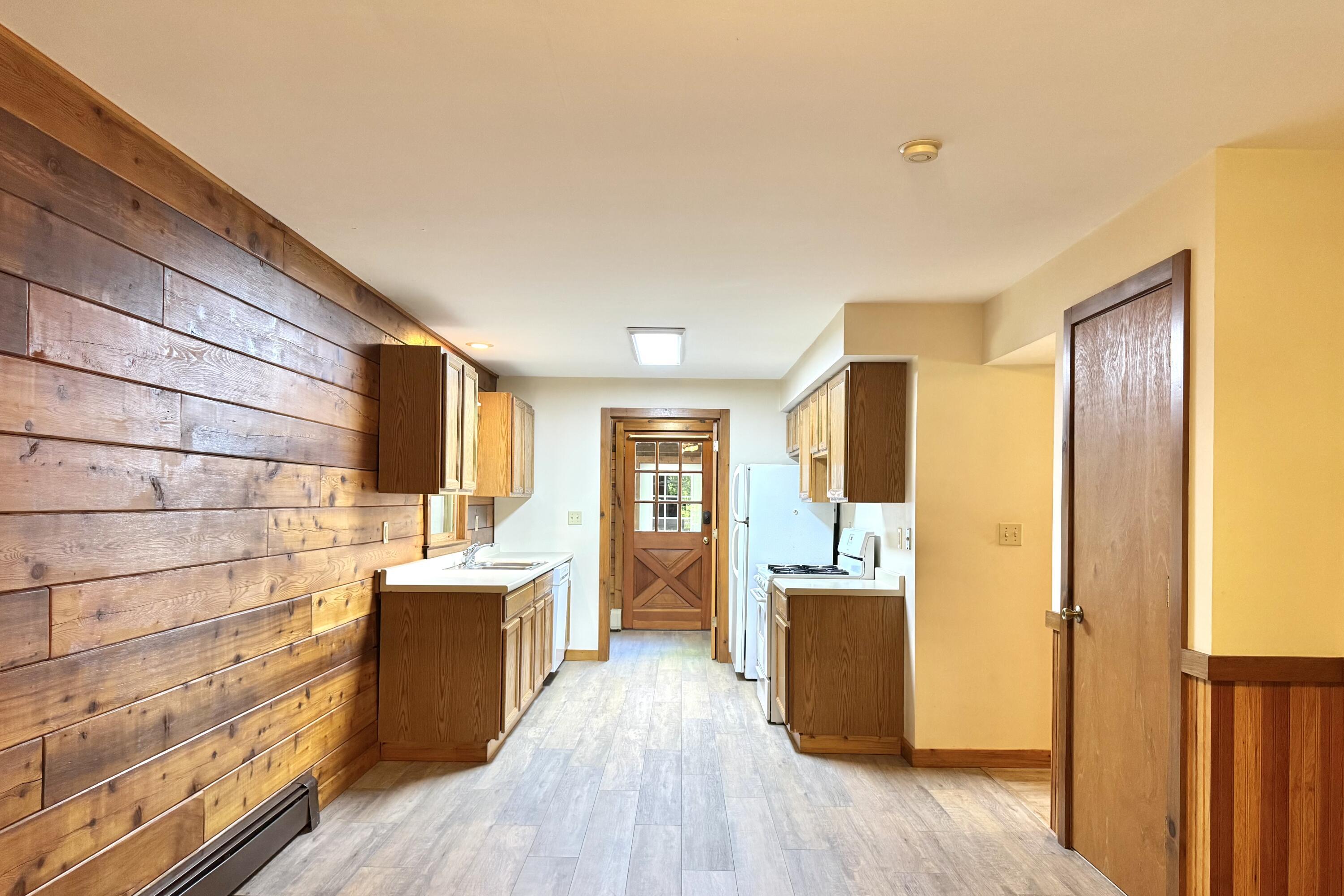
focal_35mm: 25
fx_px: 933
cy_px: 497
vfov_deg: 51.2
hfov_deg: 71.5
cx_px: 673
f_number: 1.78
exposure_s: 1/60
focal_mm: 6.76
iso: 250
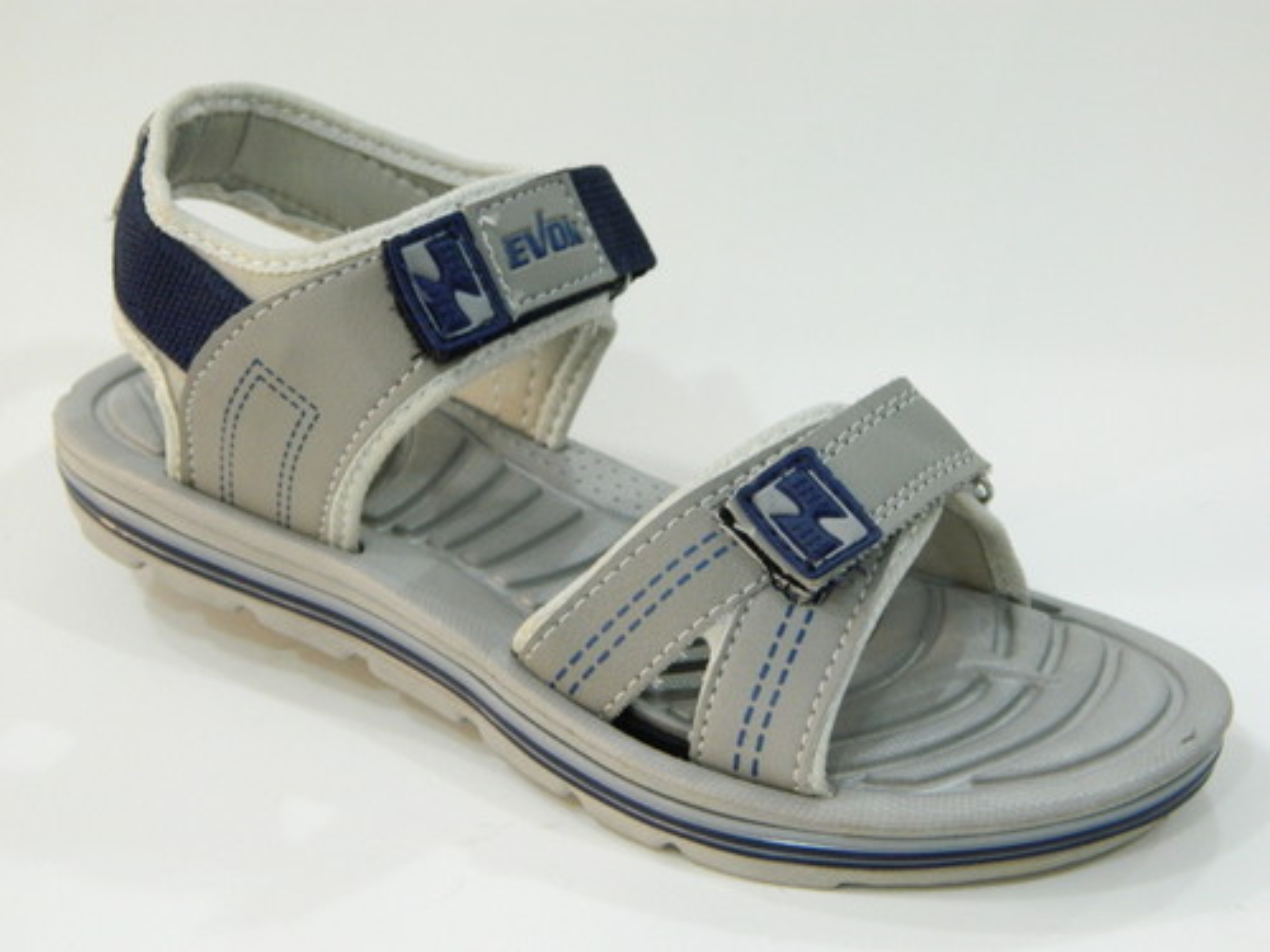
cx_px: 635
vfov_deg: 21.0
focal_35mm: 70
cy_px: 476
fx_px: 2568
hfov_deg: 27.8
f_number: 4
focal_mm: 12.6
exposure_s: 1/13
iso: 400
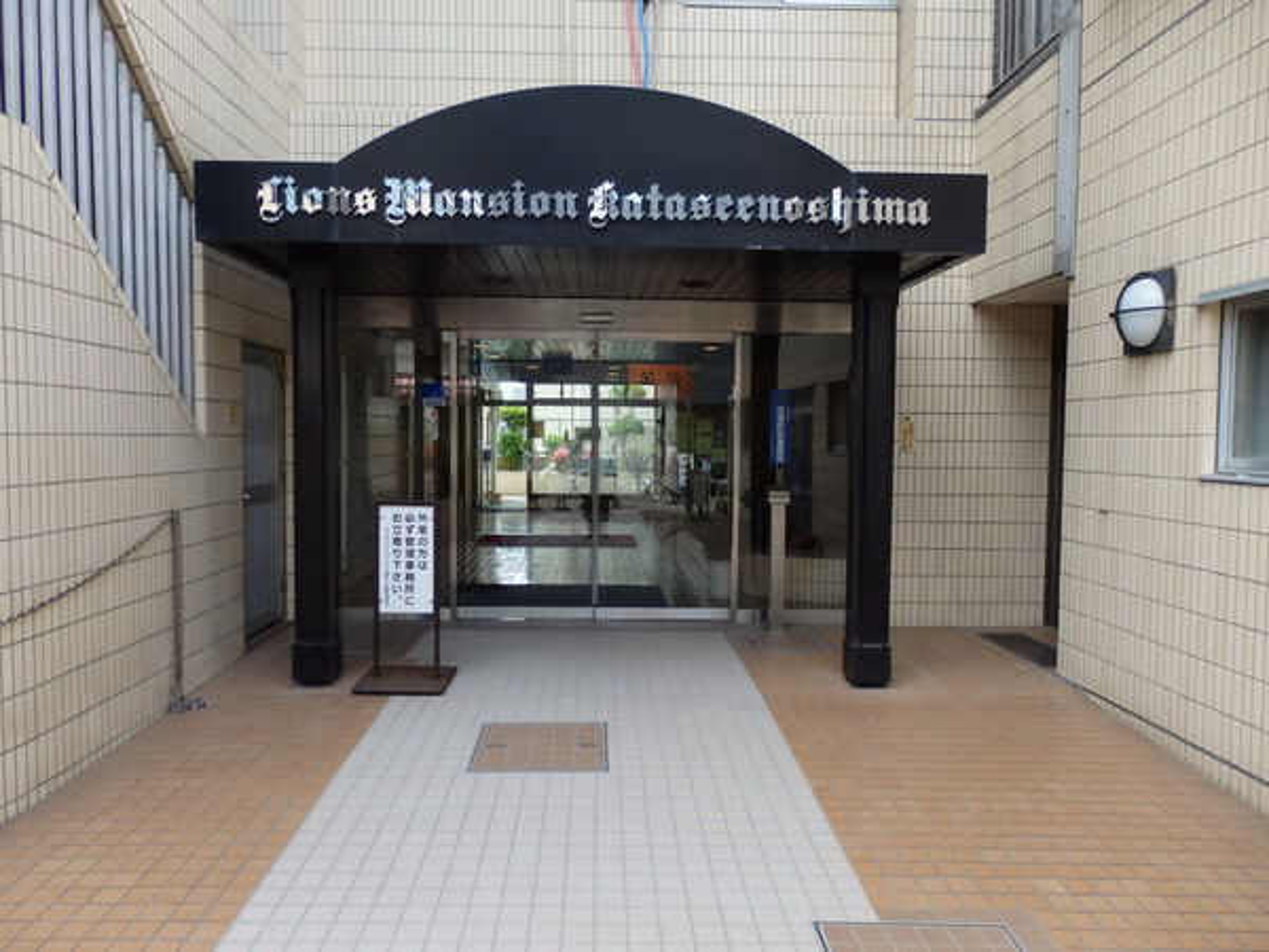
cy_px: 476
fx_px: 916
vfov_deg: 54.9
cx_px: 634
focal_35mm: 25
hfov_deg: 69.4
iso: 100
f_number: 3
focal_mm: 4.5
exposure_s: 1/200
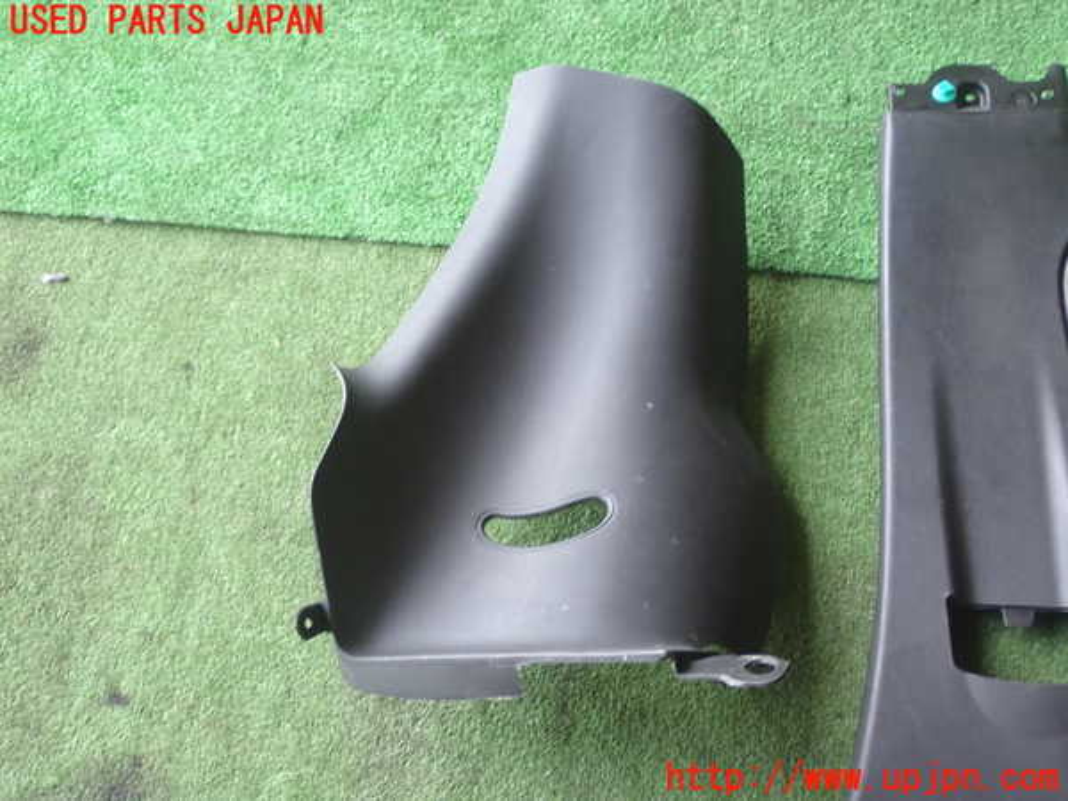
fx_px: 1543
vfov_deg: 29.1
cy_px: 400
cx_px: 534
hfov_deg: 38.2
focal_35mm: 50
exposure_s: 1/60
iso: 200
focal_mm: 9.01
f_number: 3.2
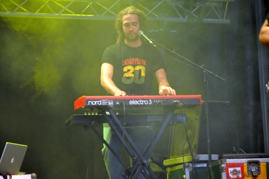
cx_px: 134
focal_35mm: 158
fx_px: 1175
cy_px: 90
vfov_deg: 8.7
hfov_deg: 13.1
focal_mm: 105
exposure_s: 1/80
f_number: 5.6
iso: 2500
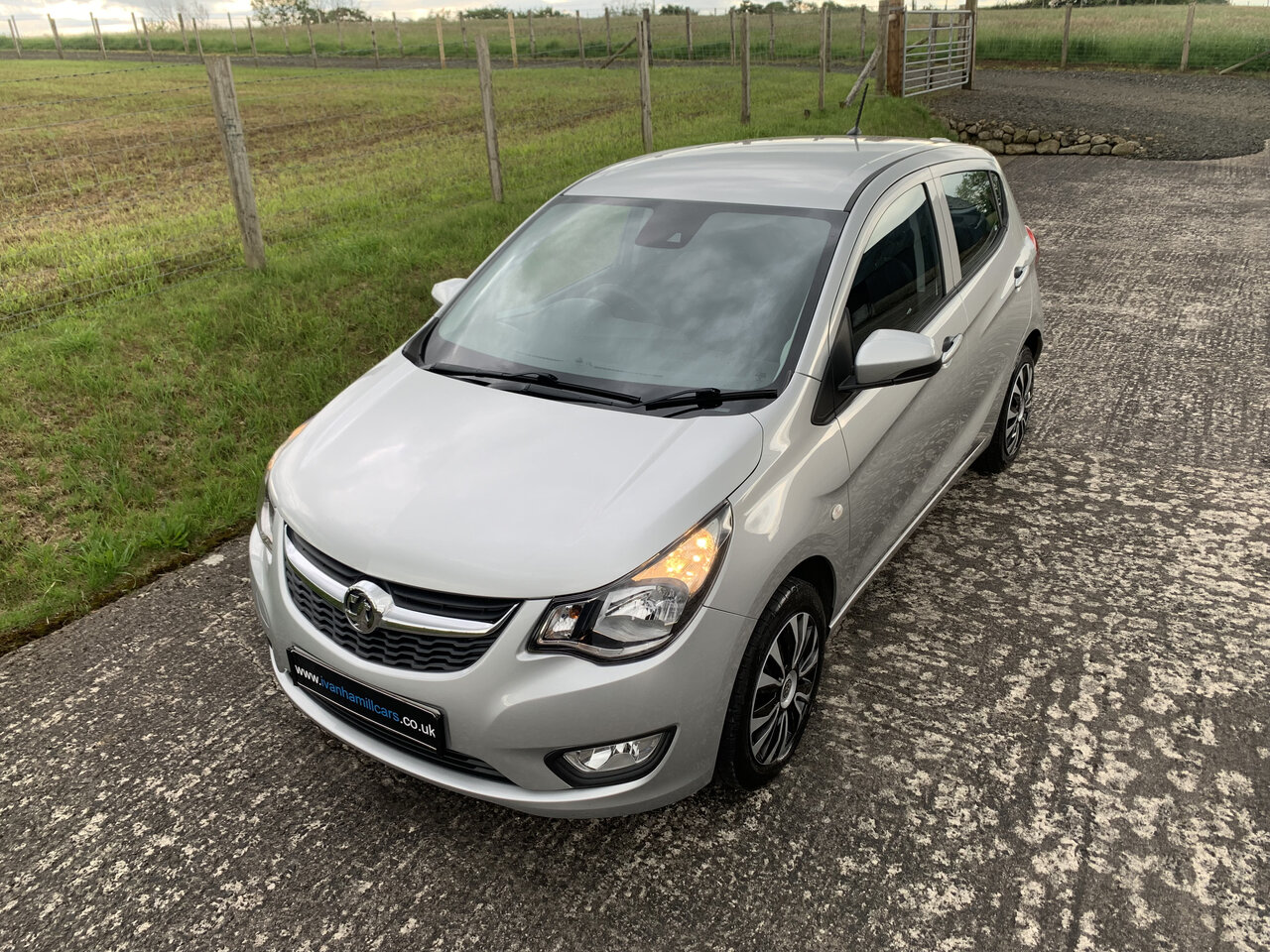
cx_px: 635
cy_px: 476
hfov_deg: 67.3
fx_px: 954
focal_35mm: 26
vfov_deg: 53.1
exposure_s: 1/127
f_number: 1.8
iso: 25
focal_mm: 4.25
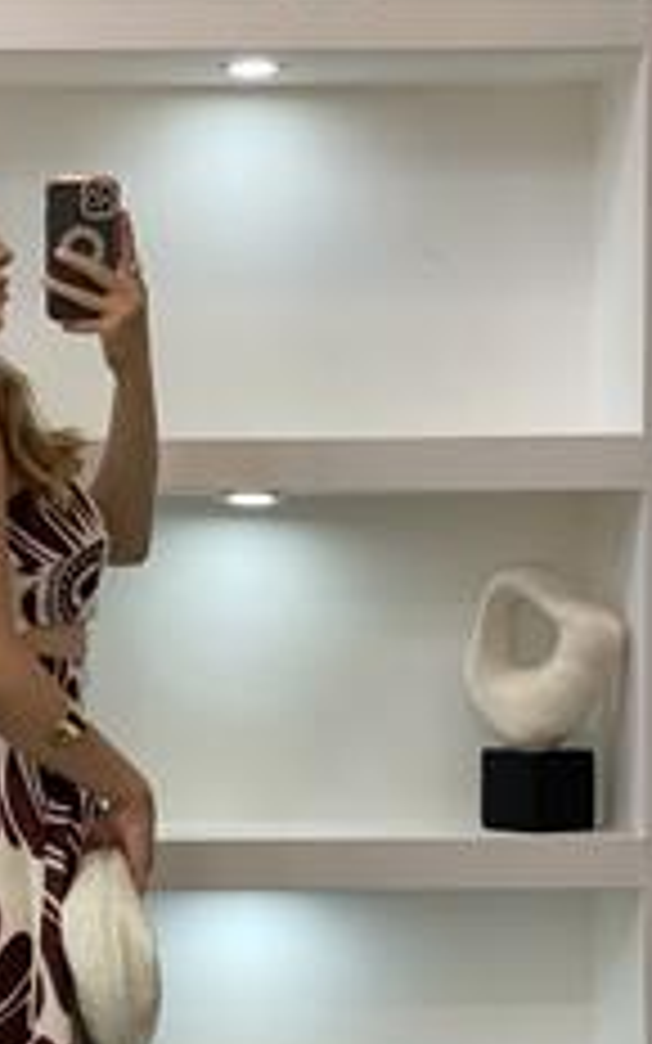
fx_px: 2786
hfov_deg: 13.2
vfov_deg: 20.9
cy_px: 884
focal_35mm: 98
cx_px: 4
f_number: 2
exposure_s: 1/100
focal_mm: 6
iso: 64
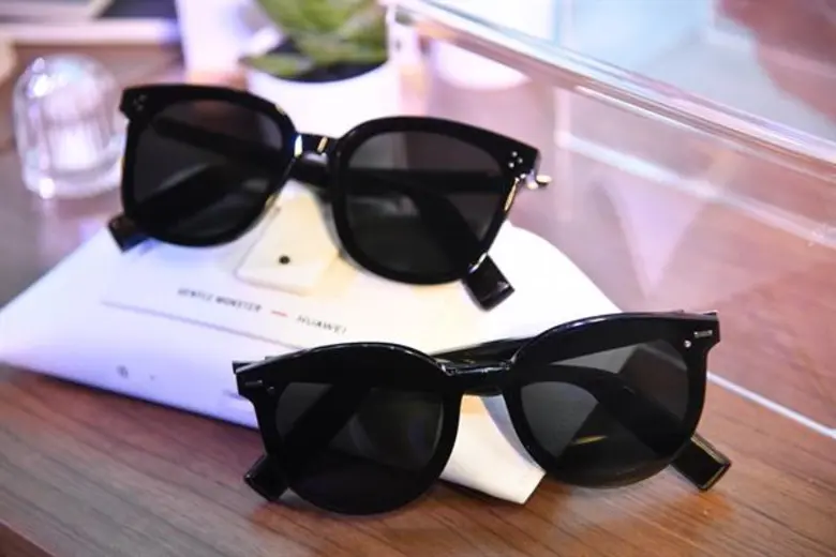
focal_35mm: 98
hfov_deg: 20.8
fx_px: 2276
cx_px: 418
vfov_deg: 14.0
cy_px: 278
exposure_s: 1/500
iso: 1600
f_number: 4.5
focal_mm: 98
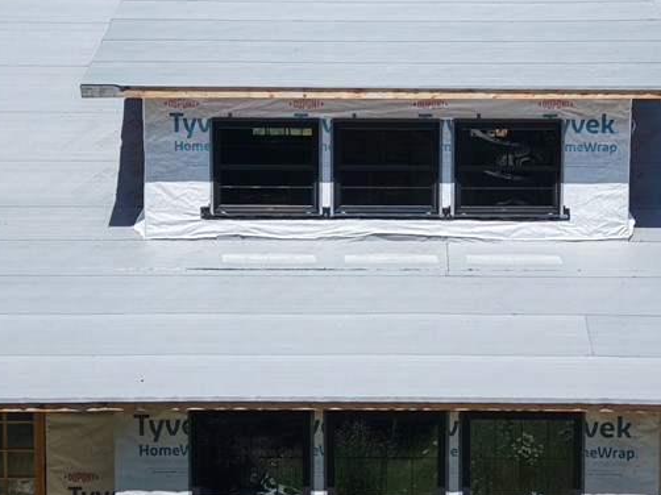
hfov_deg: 20.0
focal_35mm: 98
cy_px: 172
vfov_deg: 15.1
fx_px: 1870
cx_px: 366
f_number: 1.8
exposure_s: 1/25
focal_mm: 8.67
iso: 100
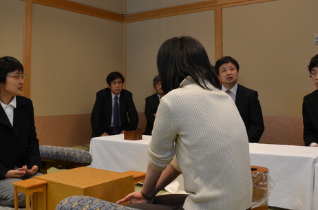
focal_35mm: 39
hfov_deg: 49.6
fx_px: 343
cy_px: 75
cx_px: 173
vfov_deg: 33.8
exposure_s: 1/8
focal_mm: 20
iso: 400
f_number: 8
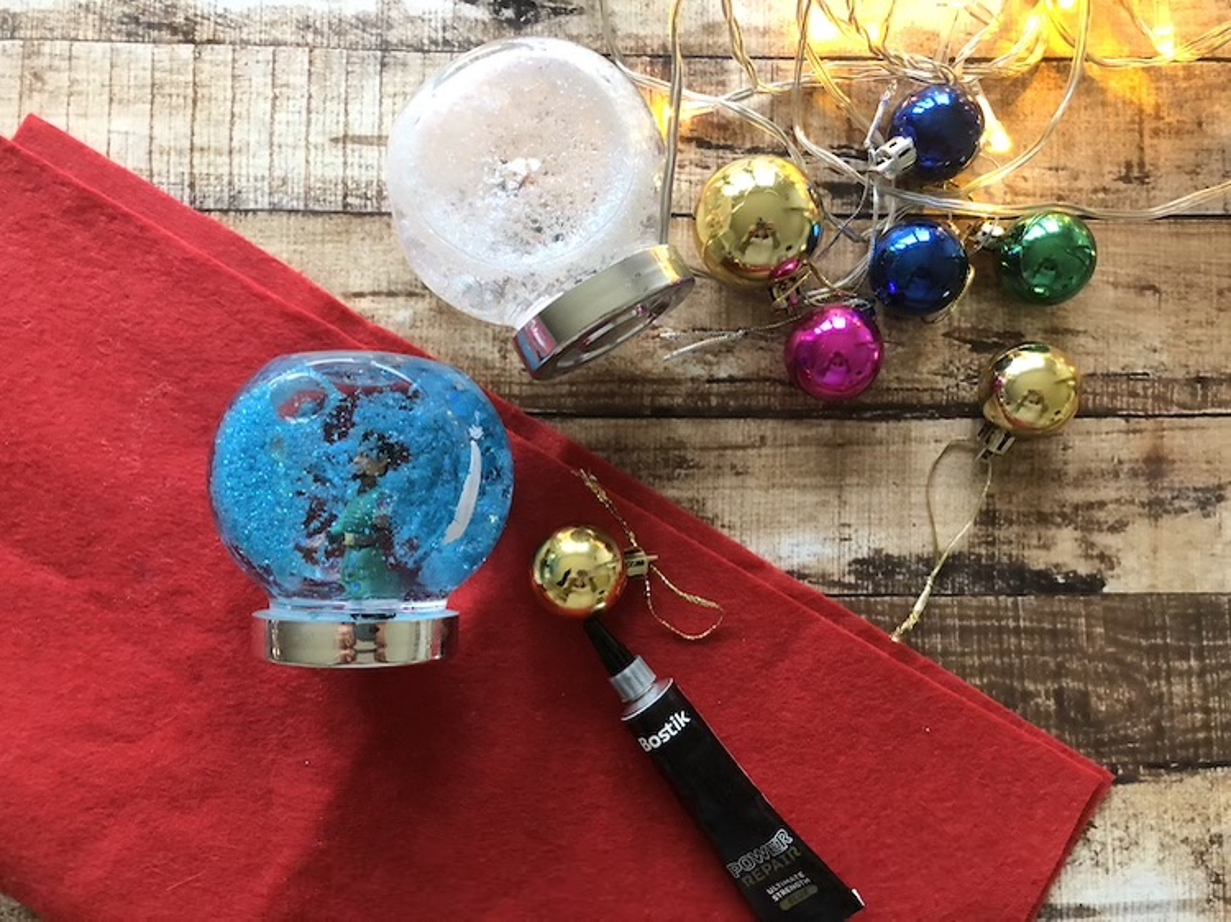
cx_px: 616
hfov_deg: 63.5
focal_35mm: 28
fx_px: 995
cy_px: 461
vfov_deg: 49.7
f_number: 1.8
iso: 100
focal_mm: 4
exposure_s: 1/12
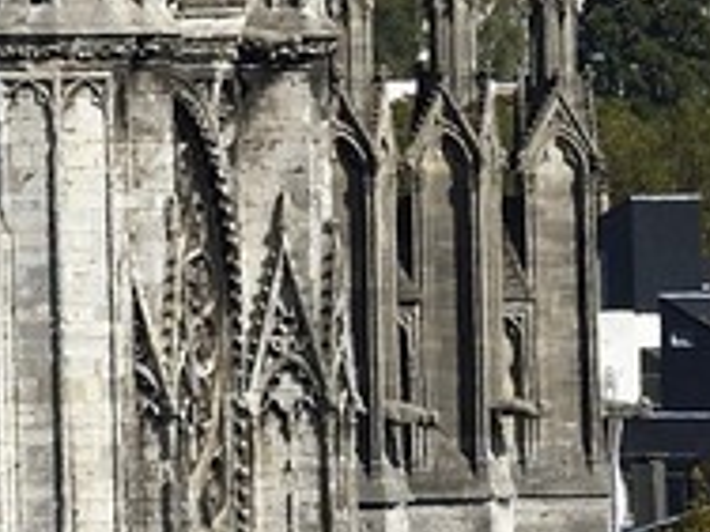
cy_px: -562
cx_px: -1598
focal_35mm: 1511
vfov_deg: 1.0
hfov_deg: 1.3
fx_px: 30992
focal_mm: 185
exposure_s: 1/640
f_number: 10
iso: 200
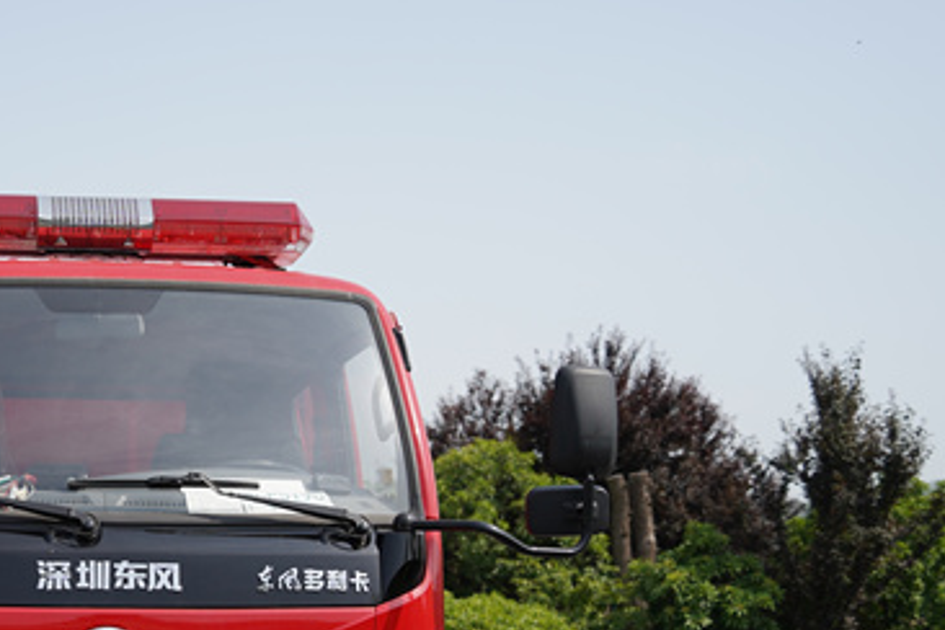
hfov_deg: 23.9
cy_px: 541
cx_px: 124
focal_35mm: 83
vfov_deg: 16.3
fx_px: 2179
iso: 100
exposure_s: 1/1250
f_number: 3.2
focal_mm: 38
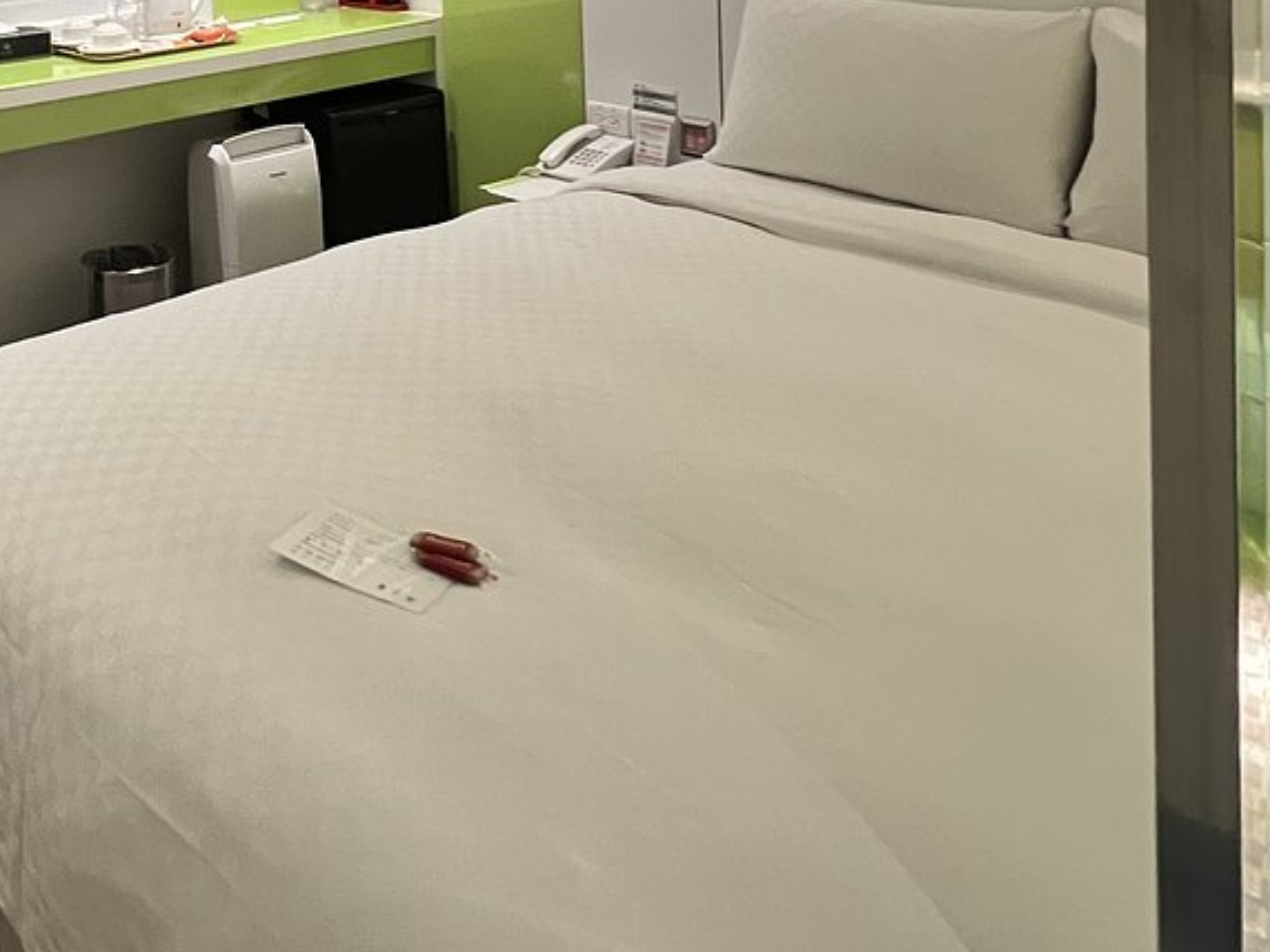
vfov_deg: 34.6
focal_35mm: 35
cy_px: -116
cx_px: 236
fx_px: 1284
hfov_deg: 49.3
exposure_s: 1/60
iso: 640
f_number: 1.8
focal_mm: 1.57
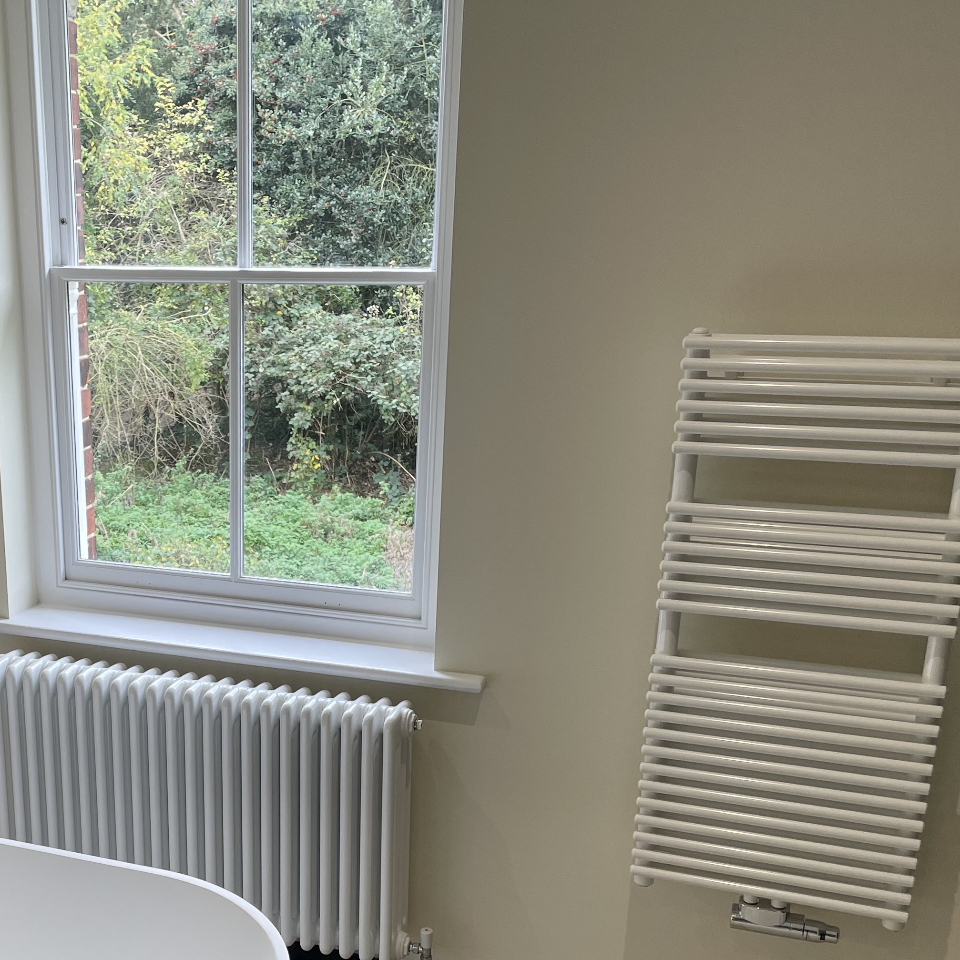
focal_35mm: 46
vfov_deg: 36.2
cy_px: 679
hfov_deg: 35.5
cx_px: 184
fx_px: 1443
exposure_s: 1/100
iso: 80
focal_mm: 4.2
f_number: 1.6
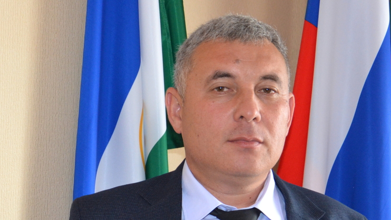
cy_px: 255
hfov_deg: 29.7
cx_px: 204
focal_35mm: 71
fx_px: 738
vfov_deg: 16.4
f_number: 3.8
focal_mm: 21
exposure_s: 1/60
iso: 900
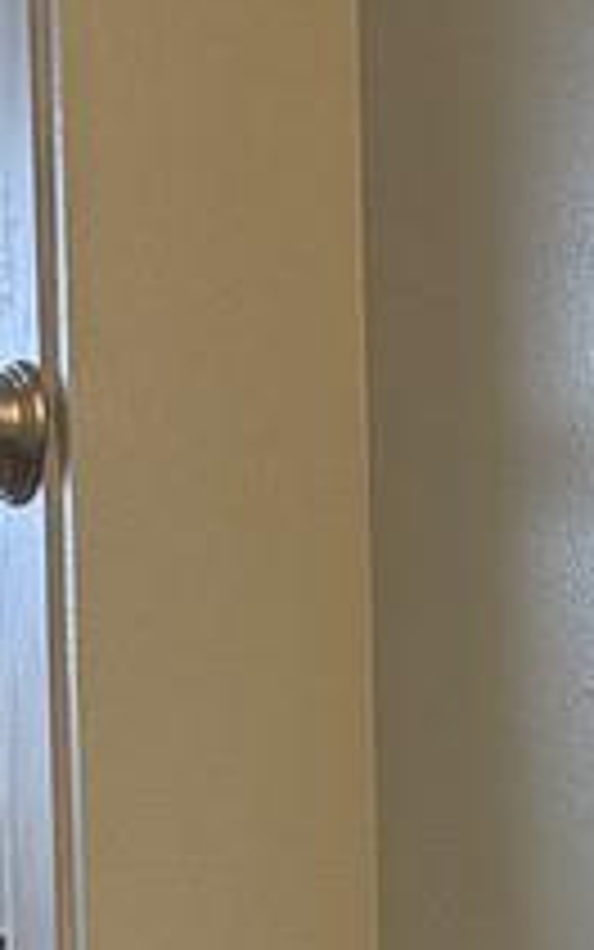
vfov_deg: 10.4
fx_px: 4996
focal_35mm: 193
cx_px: -189
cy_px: 1504
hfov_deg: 6.7
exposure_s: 1/240
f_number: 1.78
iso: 160
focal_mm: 6.76
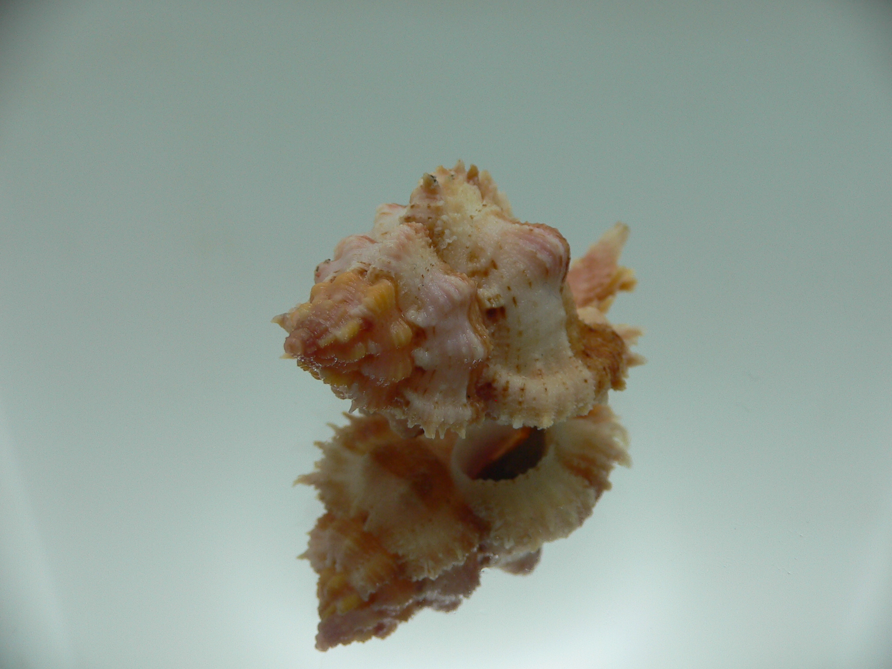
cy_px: 334
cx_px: 446
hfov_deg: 52.6
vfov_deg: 40.7
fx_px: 902
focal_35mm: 35
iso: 80
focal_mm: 4.6
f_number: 2.8
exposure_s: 1/100
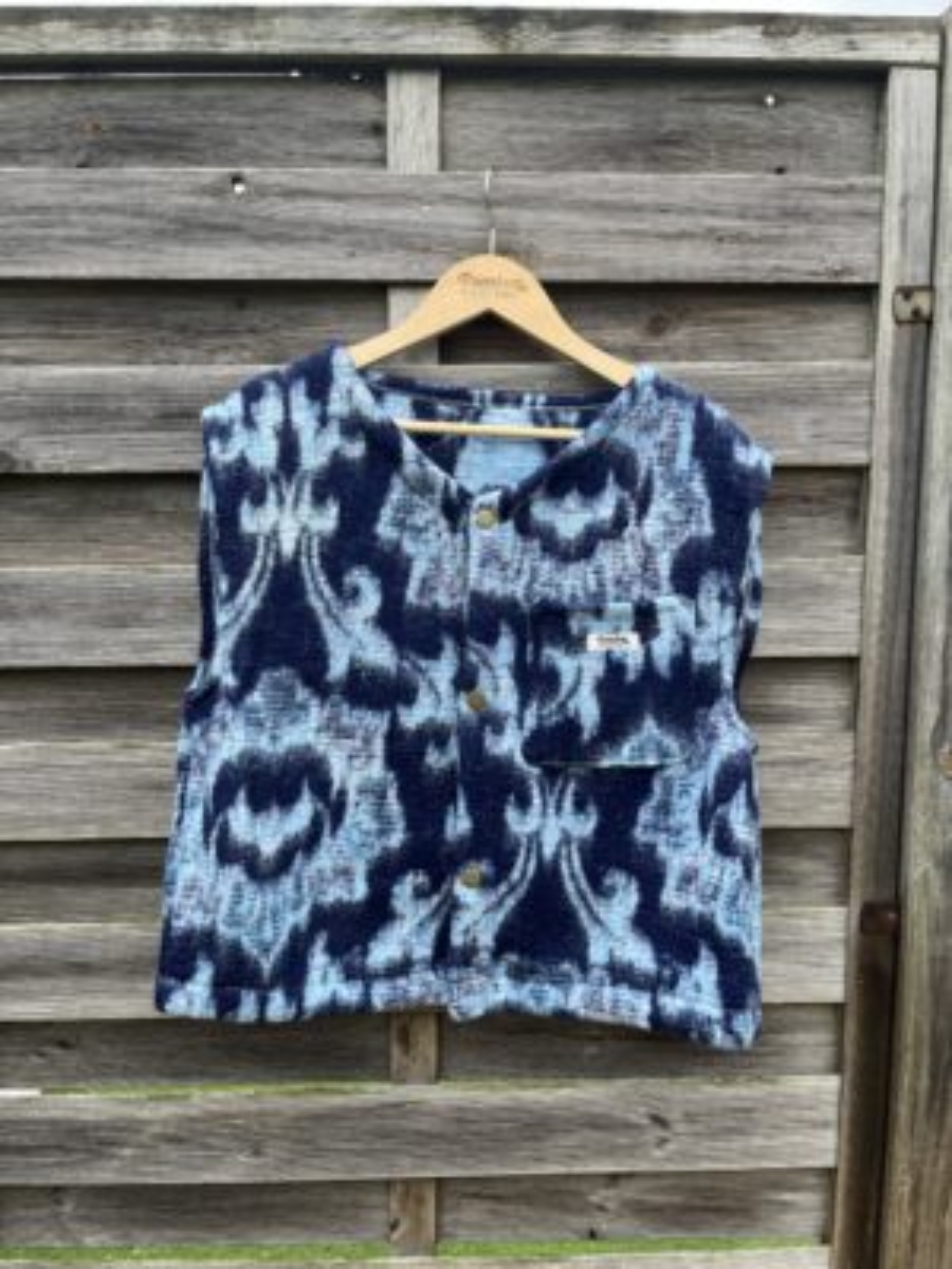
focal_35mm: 26
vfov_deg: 67.3
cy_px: 634
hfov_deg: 53.1
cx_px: 476
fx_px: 953
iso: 50
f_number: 1.6
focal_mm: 5.1
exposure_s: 1/121
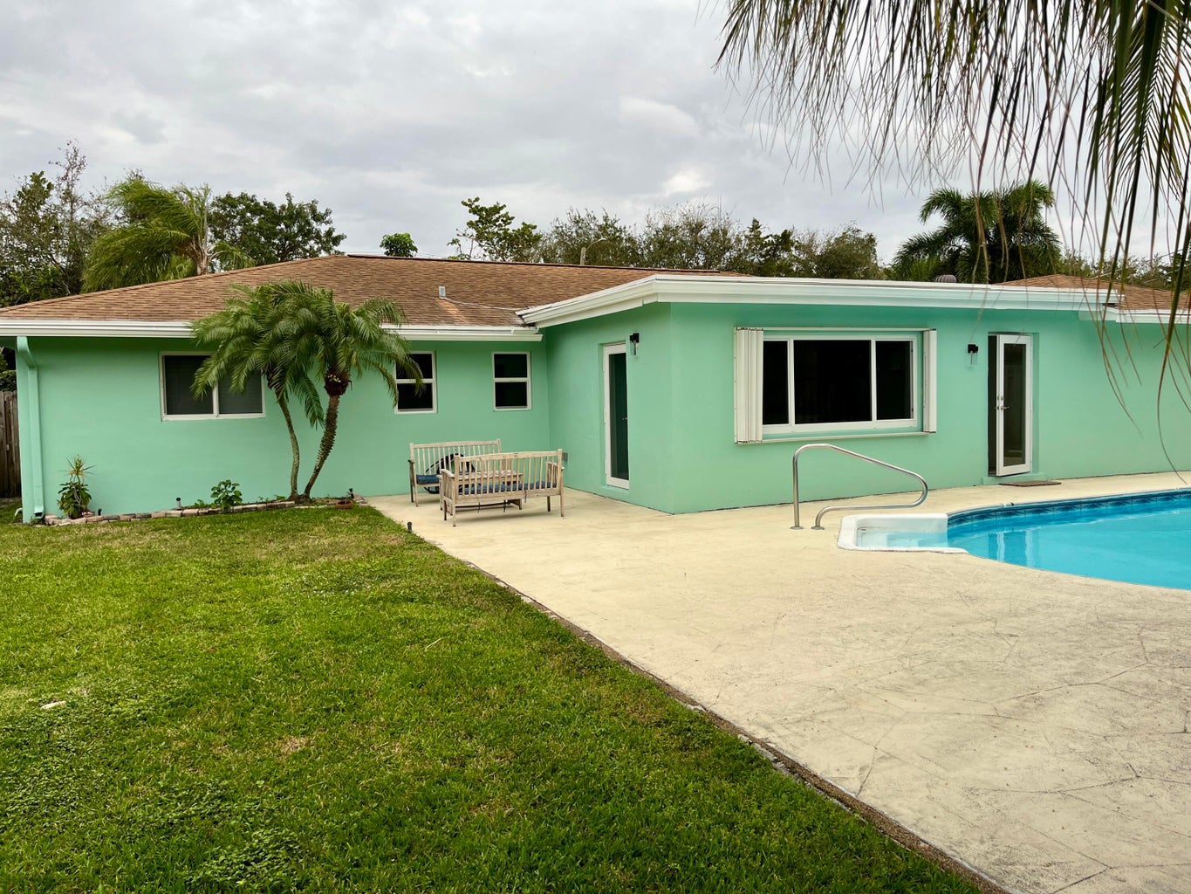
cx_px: 596
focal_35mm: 26
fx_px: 895
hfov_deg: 67.3
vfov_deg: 53.1
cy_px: 447
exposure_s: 1/137
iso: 32
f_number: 1.6
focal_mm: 5.1
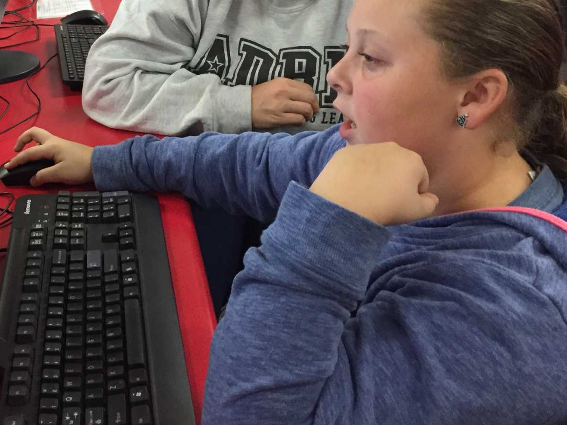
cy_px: 70
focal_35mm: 50
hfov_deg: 36.8
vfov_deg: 28.3
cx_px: 111
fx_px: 819
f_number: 2.2
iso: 250
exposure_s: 1/30
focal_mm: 4.15
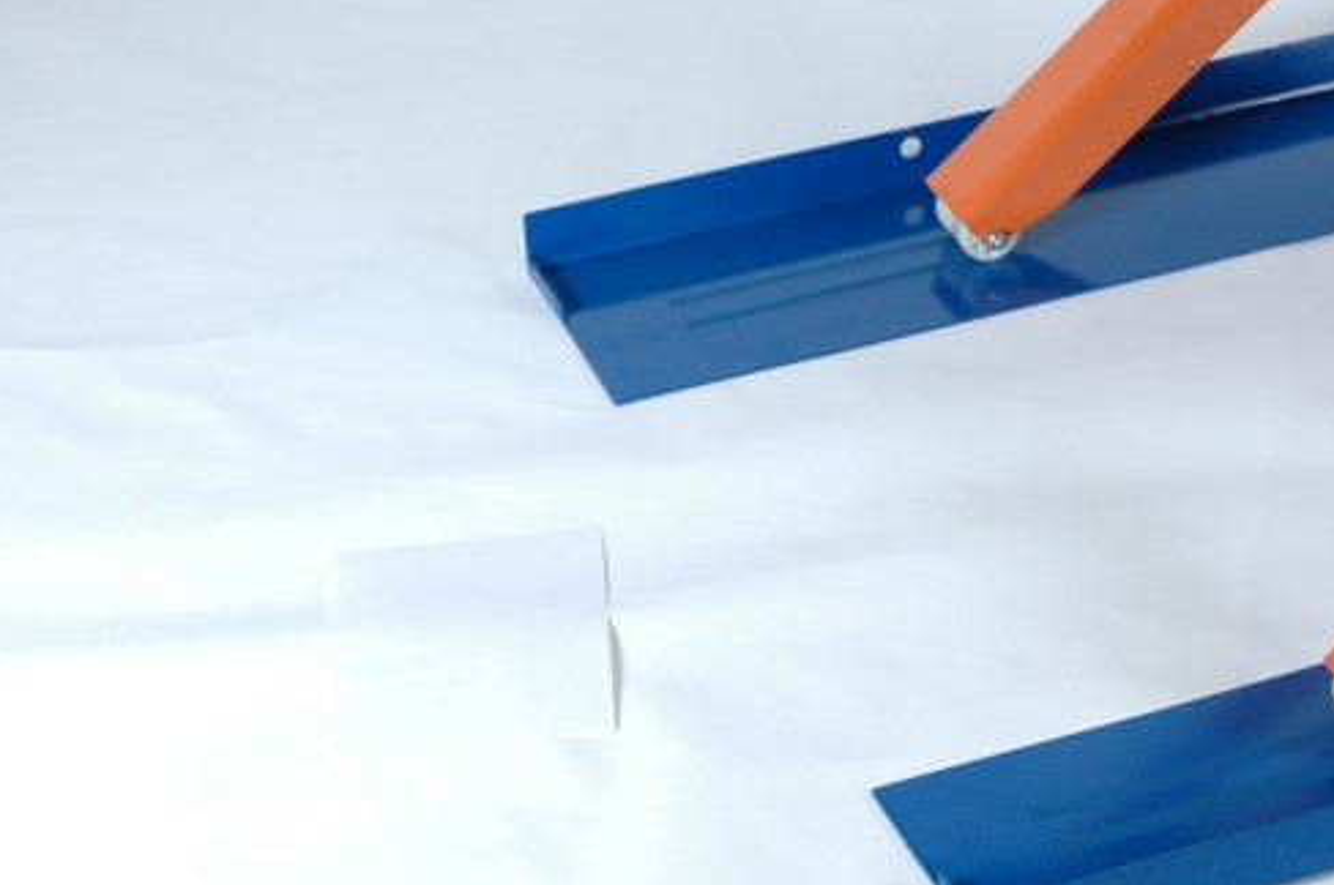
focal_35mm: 135
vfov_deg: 10.1
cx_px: 1393
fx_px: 4996
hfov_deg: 14.9
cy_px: -8
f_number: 4.5
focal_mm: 38
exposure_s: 1/60
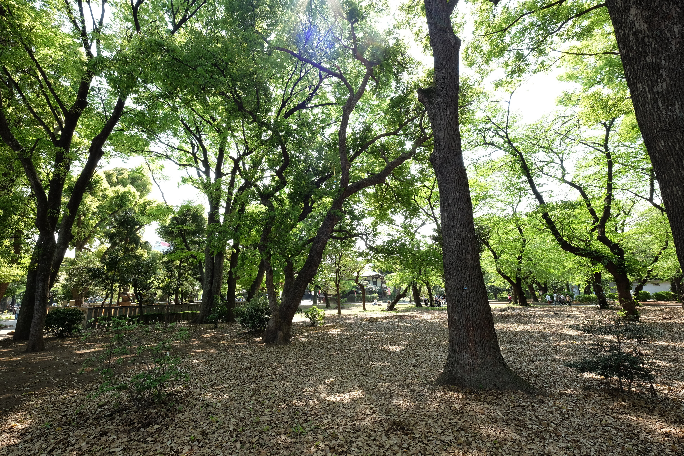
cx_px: 342
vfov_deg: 77.3
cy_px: 228
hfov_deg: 100.4
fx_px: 285
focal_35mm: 15
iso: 200
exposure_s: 1/40
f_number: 8
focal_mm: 10
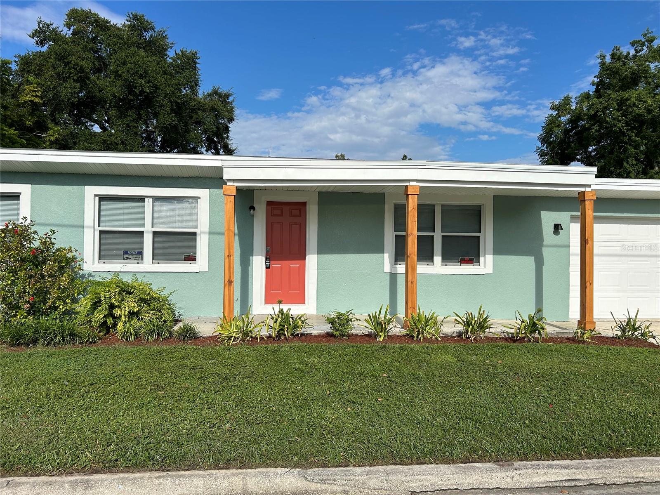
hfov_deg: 67.3
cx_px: 330
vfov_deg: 53.1
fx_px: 496
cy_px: 248
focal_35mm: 26
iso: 50
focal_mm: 5.7
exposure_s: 1/5882
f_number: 1.5
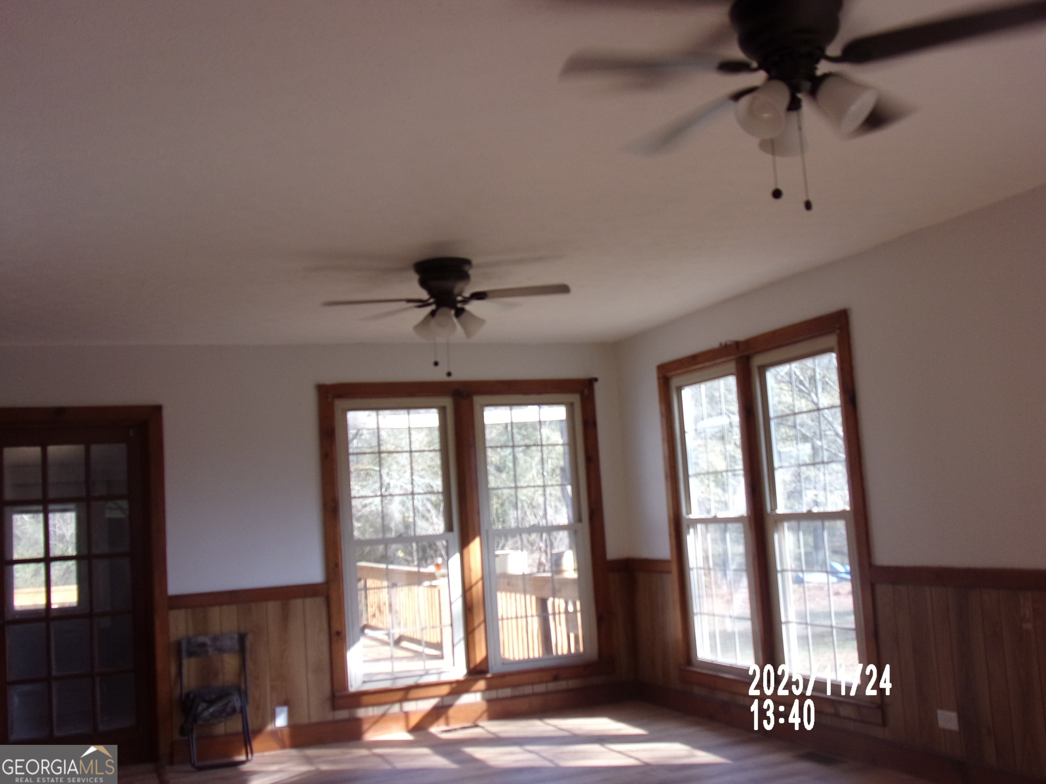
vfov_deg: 42.9
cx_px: 523
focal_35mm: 33
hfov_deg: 55.4
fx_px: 997
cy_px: 392
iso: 80
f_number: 3.7
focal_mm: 5.9
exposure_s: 1/85
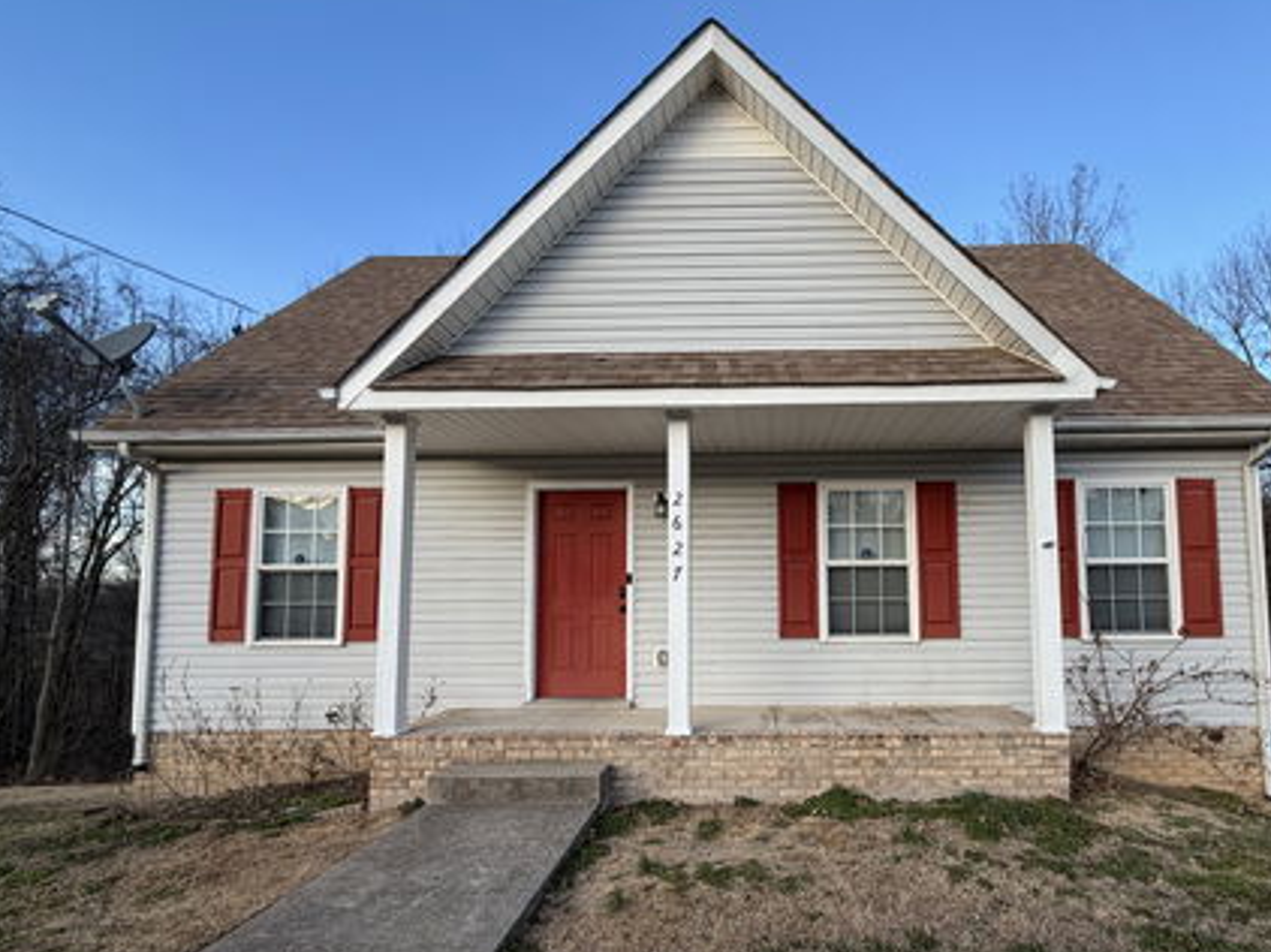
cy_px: 557
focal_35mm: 17
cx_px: 759
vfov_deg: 74.1
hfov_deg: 90.0
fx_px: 624
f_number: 2.2
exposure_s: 1/246
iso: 40
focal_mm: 2.22
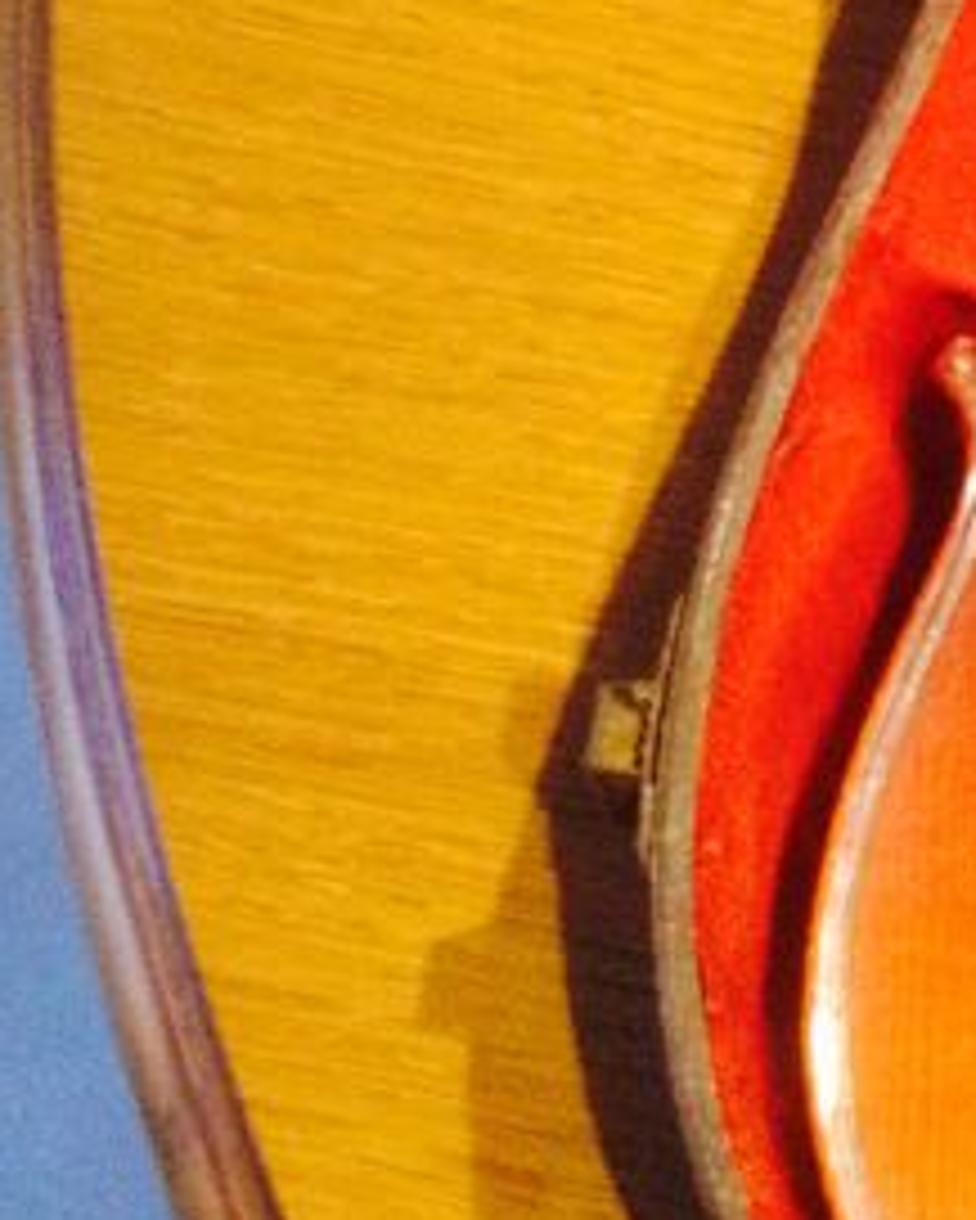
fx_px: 4547
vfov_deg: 14.6
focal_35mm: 126
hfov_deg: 11.5
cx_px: 1642
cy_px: -396
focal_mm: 4.28
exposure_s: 1/15
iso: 400
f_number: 2.4
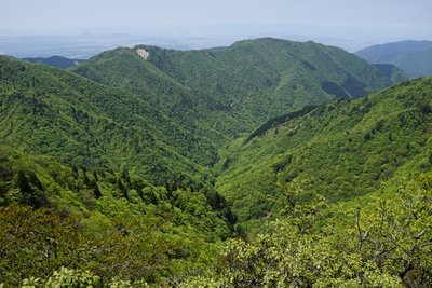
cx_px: 216
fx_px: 420
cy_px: 144
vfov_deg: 37.9
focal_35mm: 35
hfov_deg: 54.4
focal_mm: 35
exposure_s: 1/160
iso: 100
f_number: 11
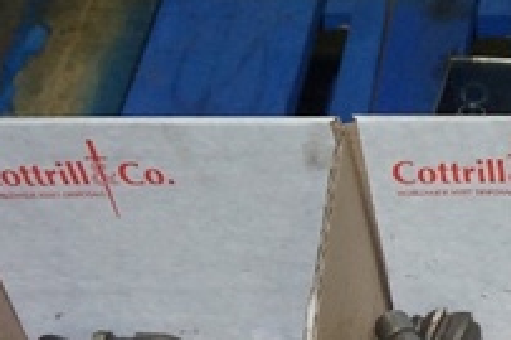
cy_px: 504
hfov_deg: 16.2
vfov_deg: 11.2
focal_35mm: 117
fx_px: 1659
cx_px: 740
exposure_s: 1/160
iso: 2500
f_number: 4
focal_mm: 22
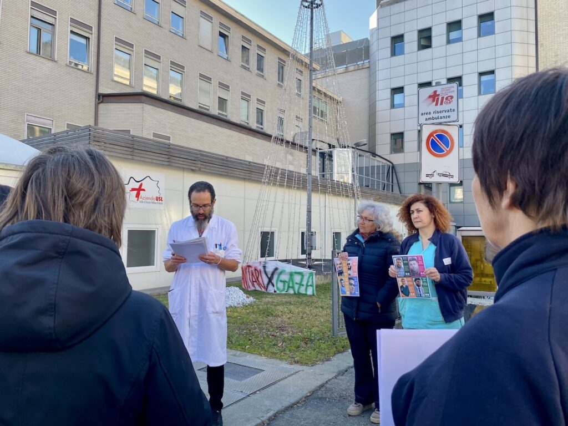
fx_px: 427
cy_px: 213
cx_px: 284
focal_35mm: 26
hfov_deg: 67.3
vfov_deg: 53.1
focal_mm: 4.25
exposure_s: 1/277
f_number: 1.8
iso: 32
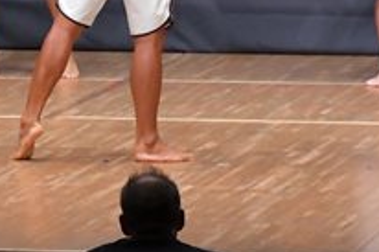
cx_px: -32
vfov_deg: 2.4
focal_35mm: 564
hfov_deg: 3.7
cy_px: -15
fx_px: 5933
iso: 6400
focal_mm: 100
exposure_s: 1/400
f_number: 5.6
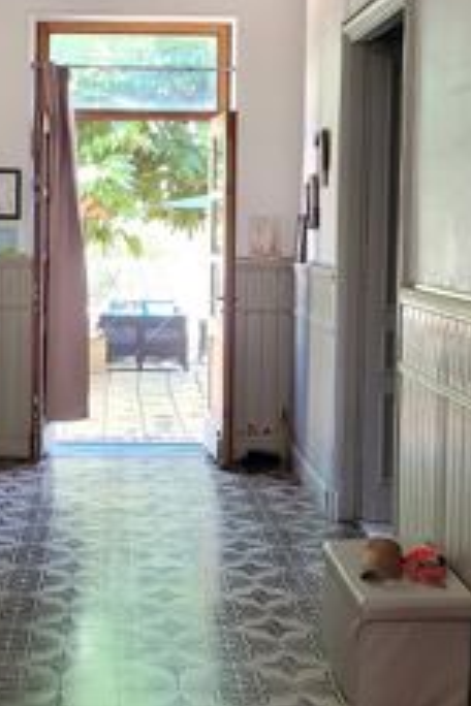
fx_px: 1236
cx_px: 122
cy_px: 300
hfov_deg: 21.4
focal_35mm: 63
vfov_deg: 31.8
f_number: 1.8
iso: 320
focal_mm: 5.4
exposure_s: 1/50
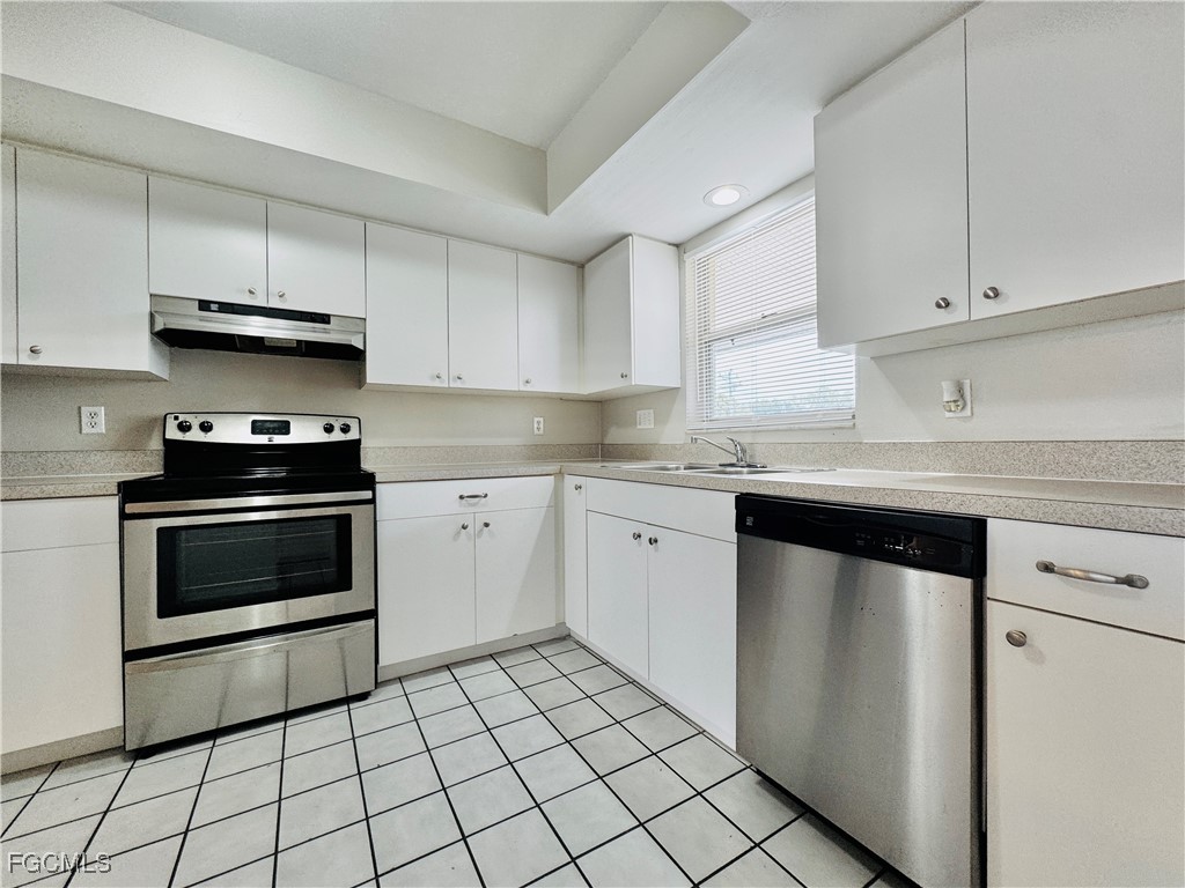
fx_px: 479
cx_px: 592
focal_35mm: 14
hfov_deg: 102.1
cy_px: 444
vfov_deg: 85.7
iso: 160
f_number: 2.2
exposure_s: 1/120
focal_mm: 2.22
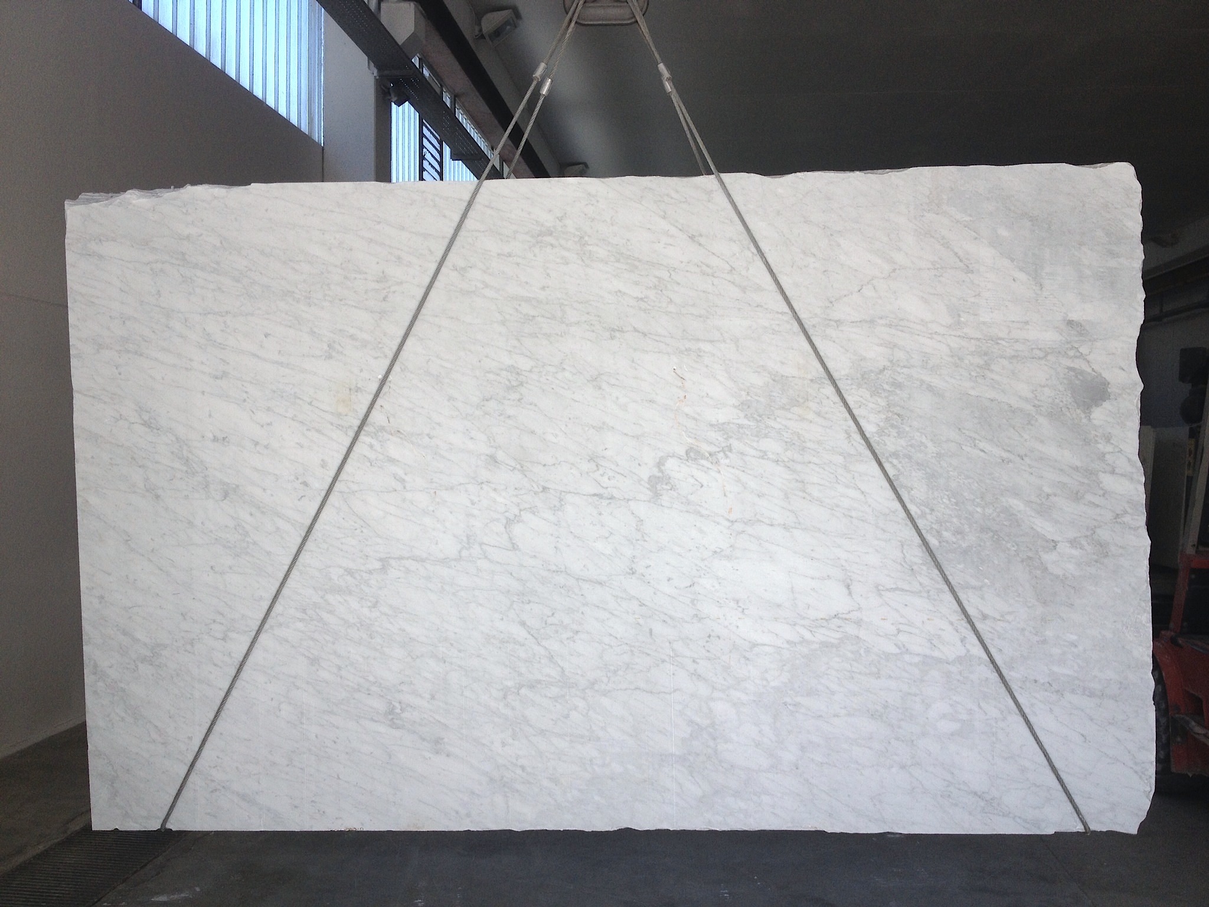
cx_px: 604
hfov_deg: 52.6
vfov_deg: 40.7
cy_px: 454
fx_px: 1222
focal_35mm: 35
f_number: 2.4
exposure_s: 1/249
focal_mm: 4.28
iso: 50
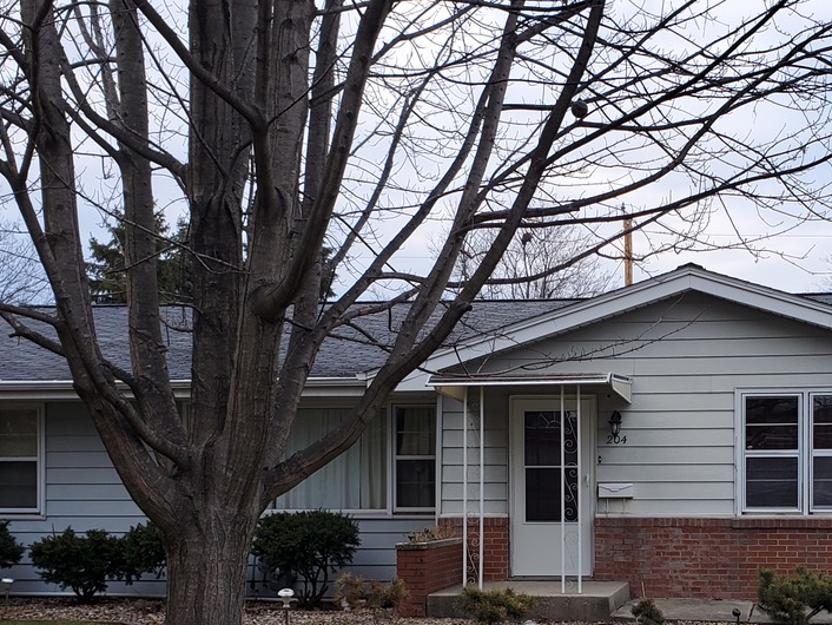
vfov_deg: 27.1
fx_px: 1274
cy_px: 481
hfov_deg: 35.2
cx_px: 649
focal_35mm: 53
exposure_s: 1/120
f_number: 2.4
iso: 64
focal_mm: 4.3
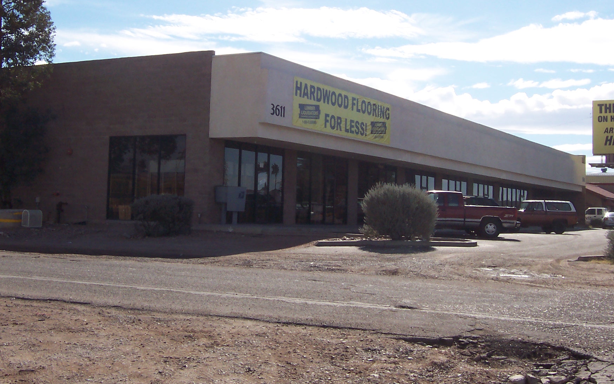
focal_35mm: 64
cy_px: 147
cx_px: 267
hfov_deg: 31.9
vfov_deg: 20.3
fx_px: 1071
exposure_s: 1/500
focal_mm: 8
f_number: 6.7
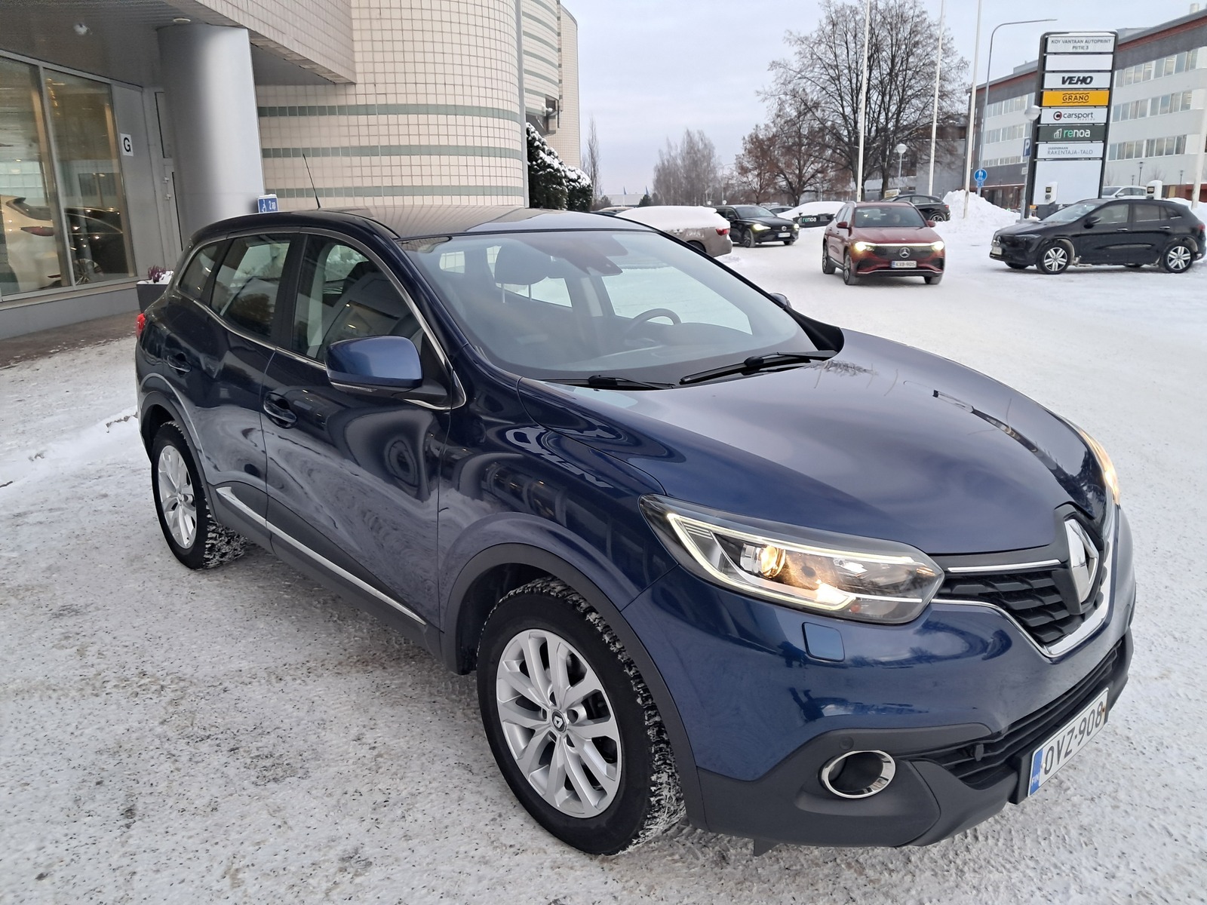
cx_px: 604
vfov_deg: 51.4
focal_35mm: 27
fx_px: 941
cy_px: 452
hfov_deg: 65.3
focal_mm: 4
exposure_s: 1/50
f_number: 1.8
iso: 100
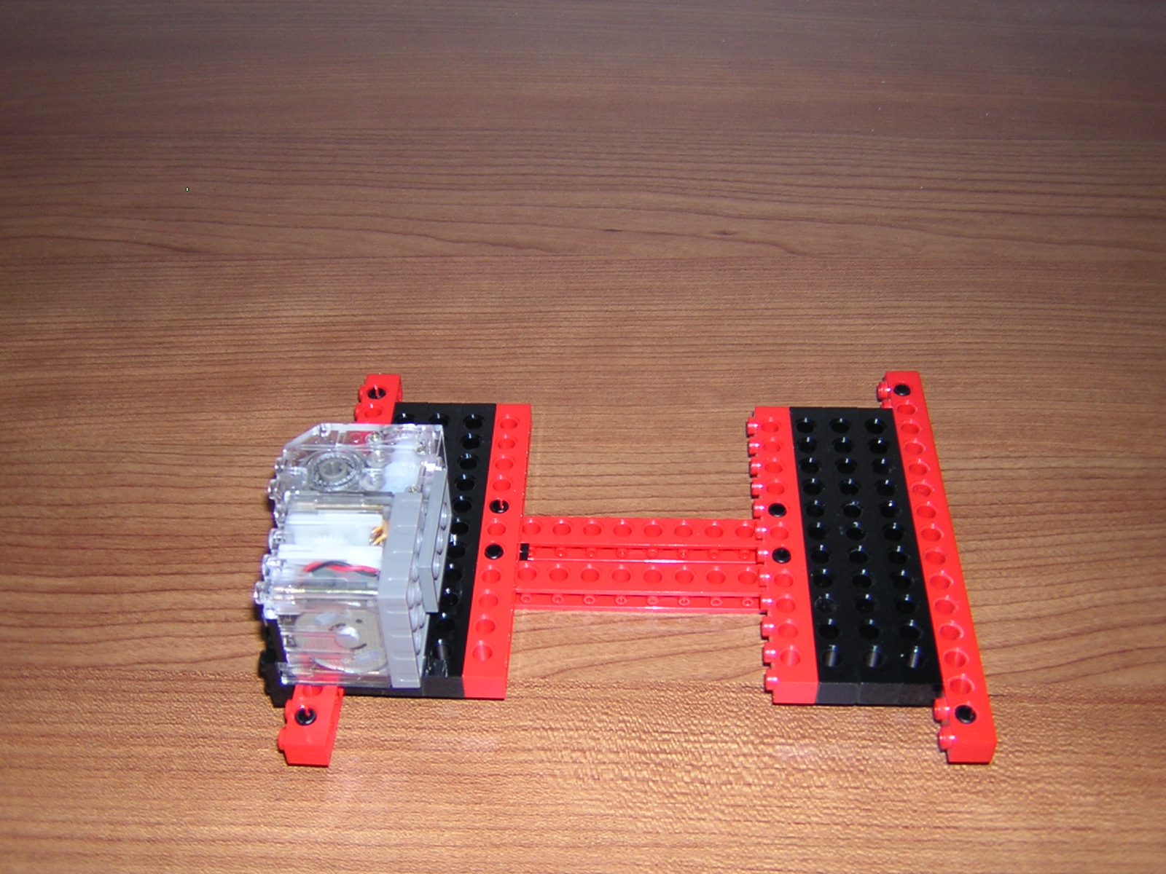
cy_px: 437
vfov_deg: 36.0
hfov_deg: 46.8
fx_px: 1347
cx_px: 583
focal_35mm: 40
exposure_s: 1/60.1
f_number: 2.7
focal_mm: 5.2
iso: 100
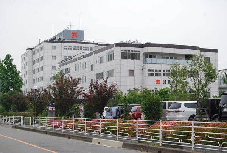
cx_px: 114
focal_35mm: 69
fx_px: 436
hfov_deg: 29.2
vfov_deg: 19.8
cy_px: 76
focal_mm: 46
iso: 100
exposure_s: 1/250
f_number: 8
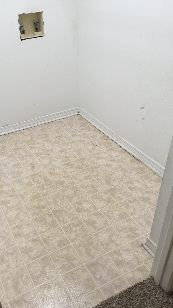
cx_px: 57
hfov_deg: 36.3
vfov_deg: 61.0
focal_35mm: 32
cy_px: 155
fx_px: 261
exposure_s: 1/30
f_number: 2.2
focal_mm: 4.15
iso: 32
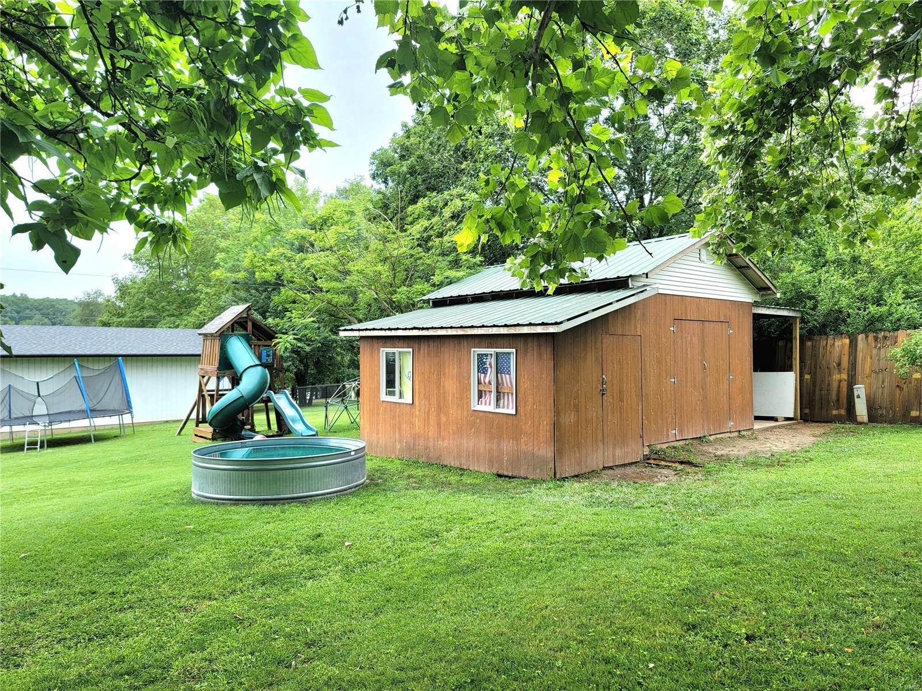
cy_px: 346
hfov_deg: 69.4
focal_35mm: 25
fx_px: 666
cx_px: 461
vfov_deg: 54.9
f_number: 1.8
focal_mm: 7
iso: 20
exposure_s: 1/120
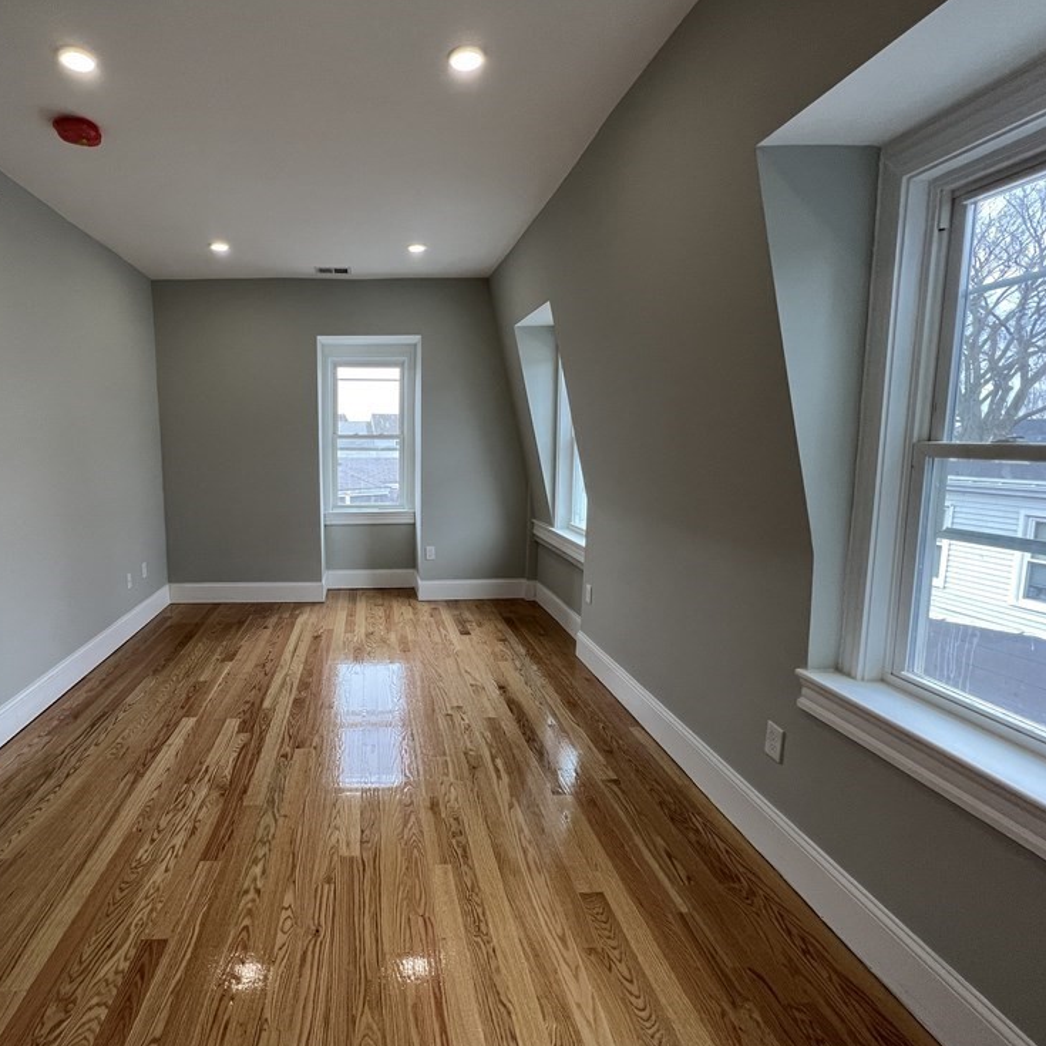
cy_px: 517
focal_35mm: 16
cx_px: 390
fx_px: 547
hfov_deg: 85.7
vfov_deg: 87.4
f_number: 1.8
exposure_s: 1/120
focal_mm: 1.57
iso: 125
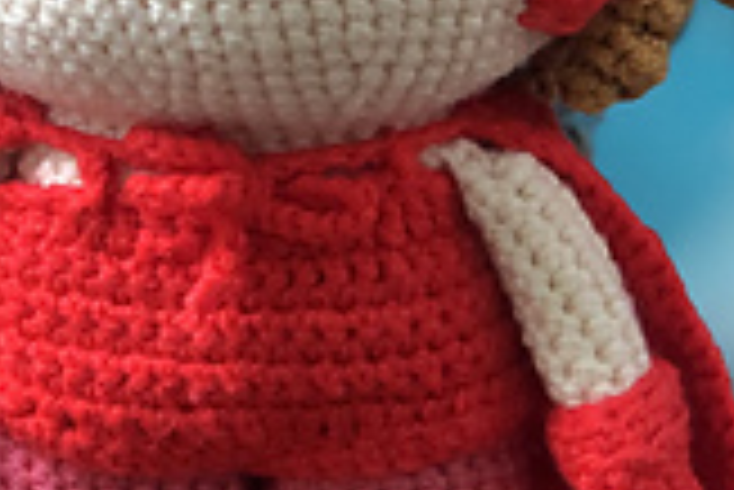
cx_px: 261
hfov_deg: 9.7
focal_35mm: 212
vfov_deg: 6.5
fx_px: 4326
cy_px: -90
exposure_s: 1/60
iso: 64
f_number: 2.4
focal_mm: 6
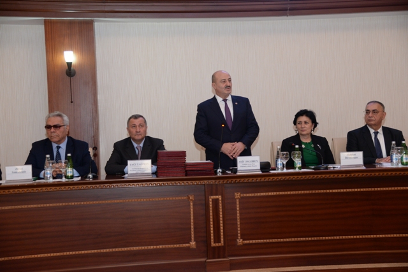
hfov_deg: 38.2
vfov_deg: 26.0
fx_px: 589
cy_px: 136
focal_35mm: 52
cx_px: 204
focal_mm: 52
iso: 2200
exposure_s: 1/100
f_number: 4.5
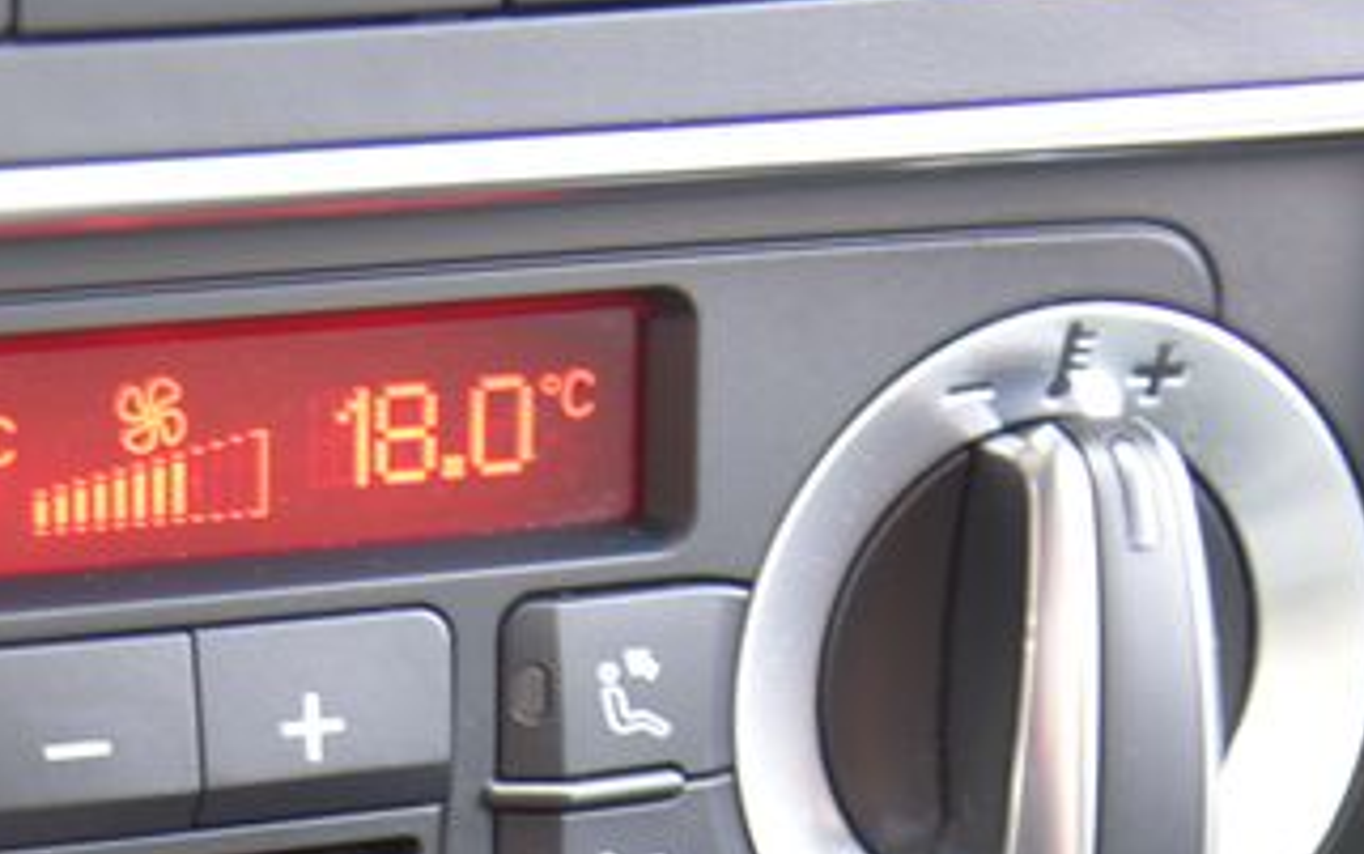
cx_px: 85
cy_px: 1126
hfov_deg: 11.6
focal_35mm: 179
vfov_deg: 7.3
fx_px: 6658
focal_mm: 55
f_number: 4
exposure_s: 1/13
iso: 500
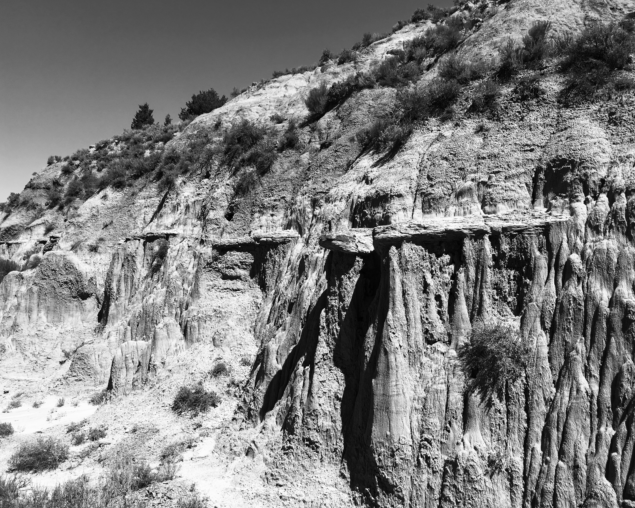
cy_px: 248
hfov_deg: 57.2
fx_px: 583
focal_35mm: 31
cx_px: 318
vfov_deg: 47.1
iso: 25
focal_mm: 4.15
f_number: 2.2
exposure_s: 1/1425
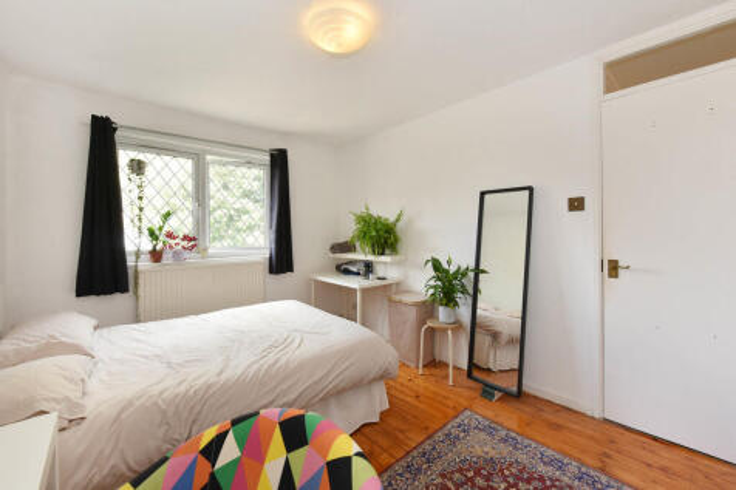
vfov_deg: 81.2
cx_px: 368
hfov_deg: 104.3
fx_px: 286
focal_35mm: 14
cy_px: 245
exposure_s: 1/30
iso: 400
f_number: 8
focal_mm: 14
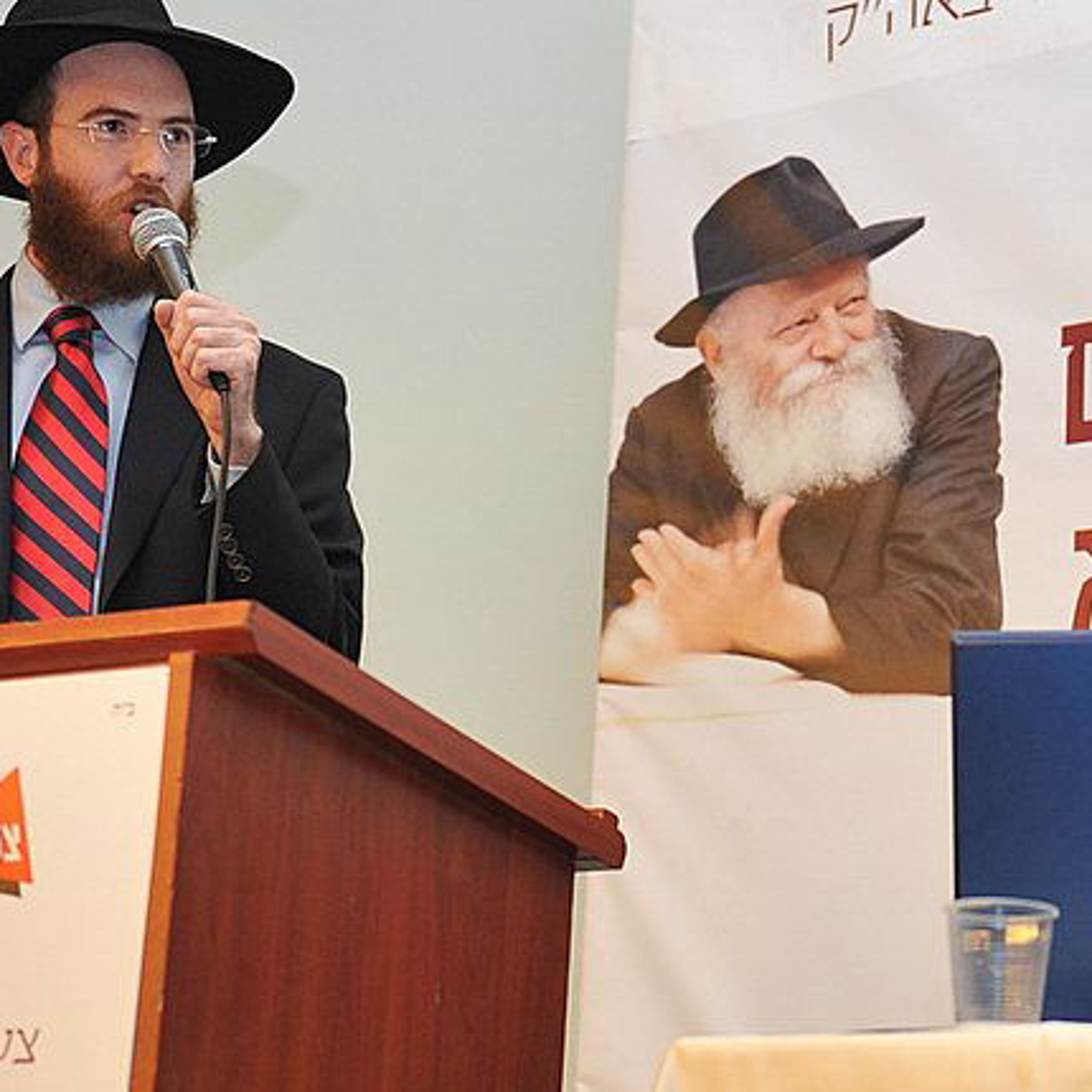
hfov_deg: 19.0
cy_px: 568
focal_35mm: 90
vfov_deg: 19.3
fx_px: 3212
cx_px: 950
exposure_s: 1/100
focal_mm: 38
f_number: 2.8
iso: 1100
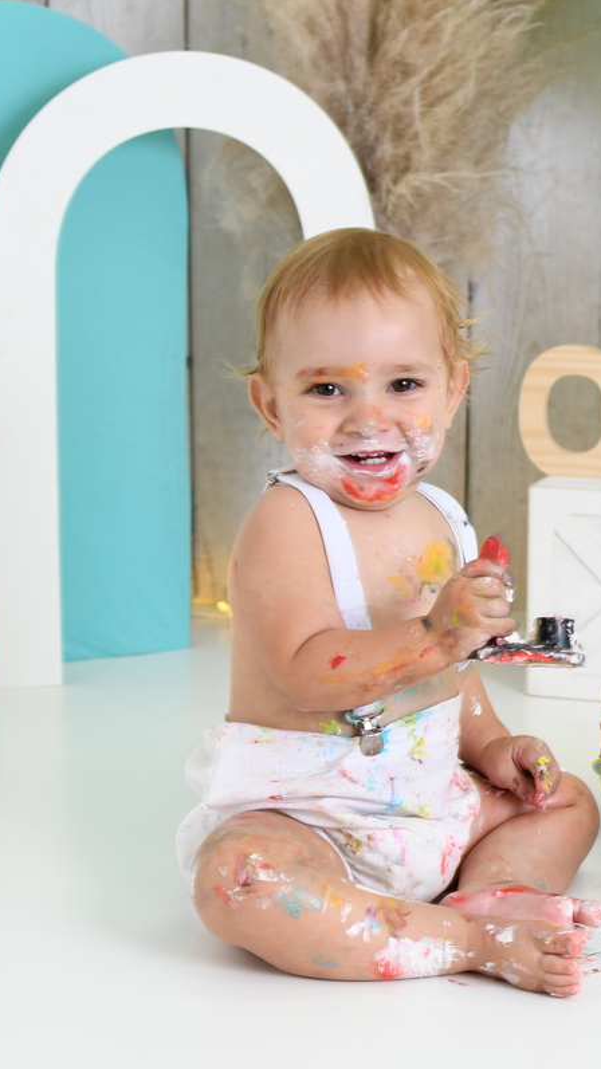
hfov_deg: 14.6
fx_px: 2324
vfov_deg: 25.9
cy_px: 534
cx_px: 512
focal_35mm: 82
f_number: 5
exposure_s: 1/30
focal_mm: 35
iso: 160
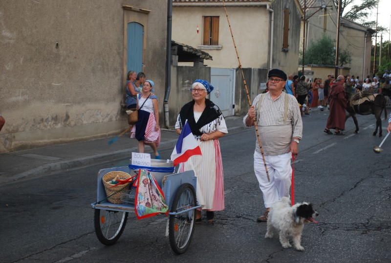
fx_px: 751
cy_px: 132
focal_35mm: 69
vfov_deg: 19.8
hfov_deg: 29.2
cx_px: 196
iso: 200
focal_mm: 46
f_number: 5.3
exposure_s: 1/30
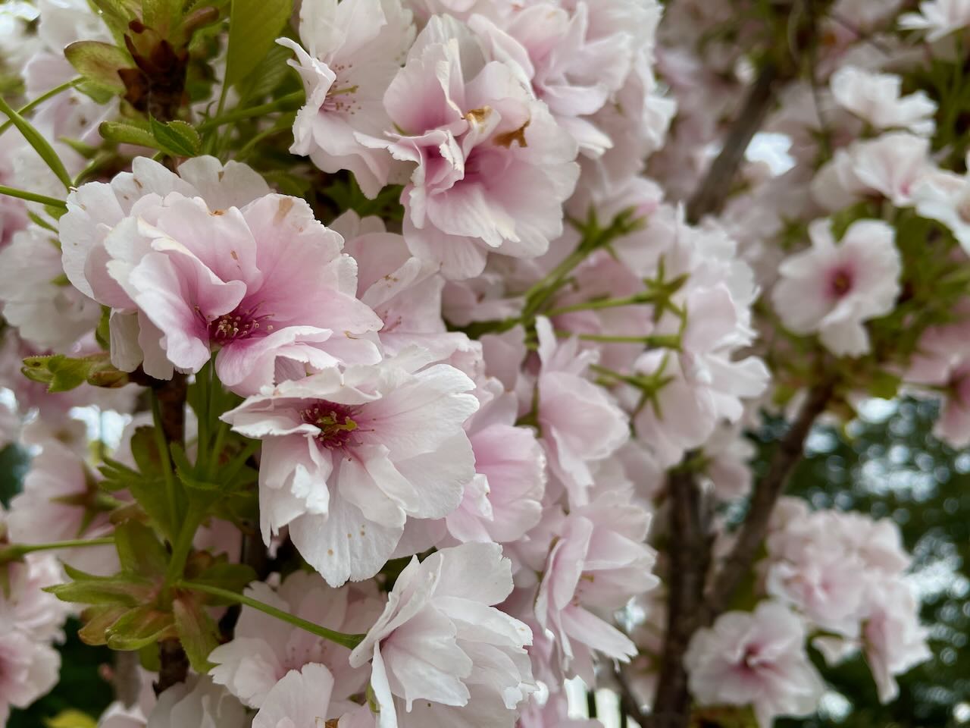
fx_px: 729
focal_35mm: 26
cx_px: 485
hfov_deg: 67.3
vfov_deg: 53.1
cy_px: 364
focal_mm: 4.2
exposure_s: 1/284
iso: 32
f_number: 1.6
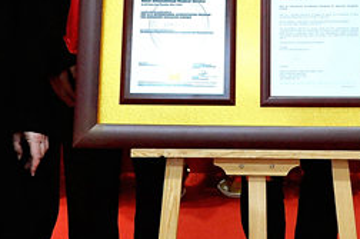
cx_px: 244
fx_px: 888
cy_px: -107
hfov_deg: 22.8
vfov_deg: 14.4
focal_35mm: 89
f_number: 6.3
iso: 5000
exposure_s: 1/40
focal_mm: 28
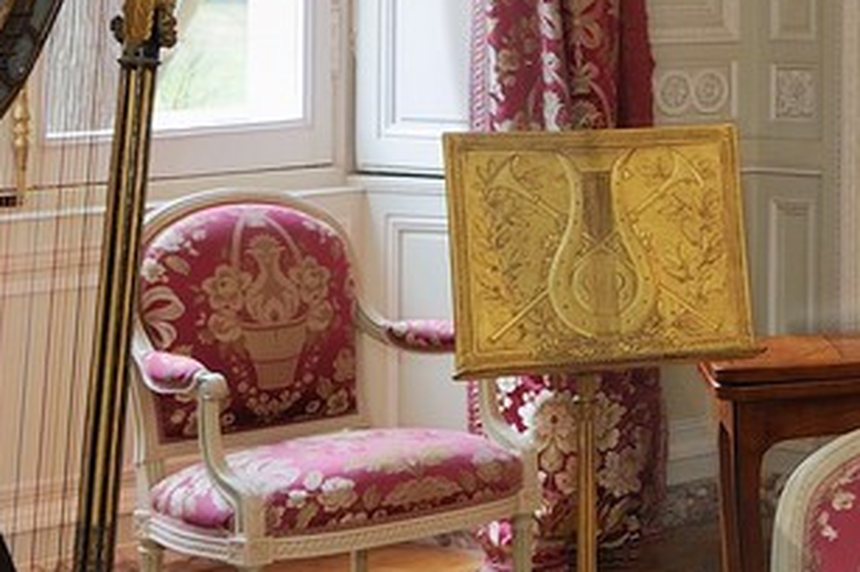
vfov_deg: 10.7
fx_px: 2983
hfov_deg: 14.3
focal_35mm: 125
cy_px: -118
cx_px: 1580
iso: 200
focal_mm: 24
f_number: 5.6
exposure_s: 1/2.5
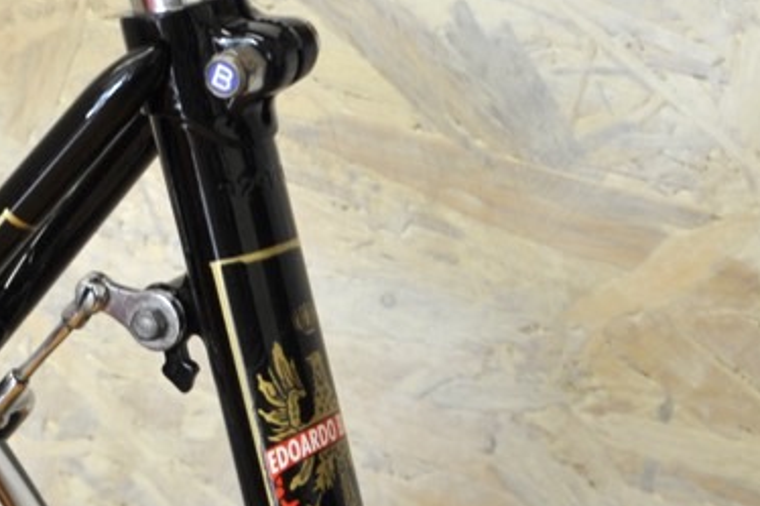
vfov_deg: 7.4
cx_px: -380
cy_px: 114
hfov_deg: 10.7
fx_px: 3925
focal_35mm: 186
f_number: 11
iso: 800
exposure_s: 1/2.5
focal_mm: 58
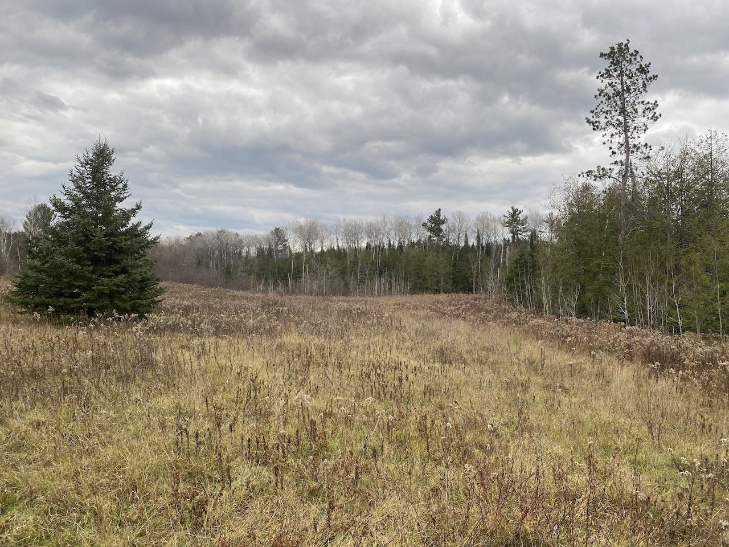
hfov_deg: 67.3
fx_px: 548
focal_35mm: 26
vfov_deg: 53.1
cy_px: 274
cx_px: 364
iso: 32
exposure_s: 1/122
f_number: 1.8
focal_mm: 4.25
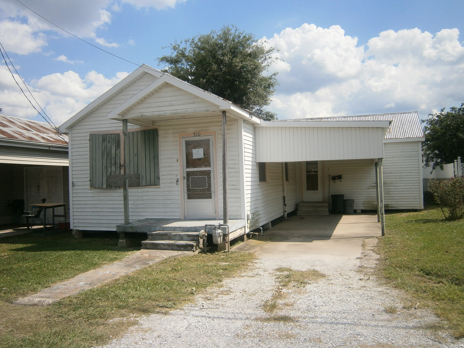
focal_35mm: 31
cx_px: 232
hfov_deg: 58.4
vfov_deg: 45.4
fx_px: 416
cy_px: 174
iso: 80
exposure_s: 1/2000
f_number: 2.9
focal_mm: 5.5
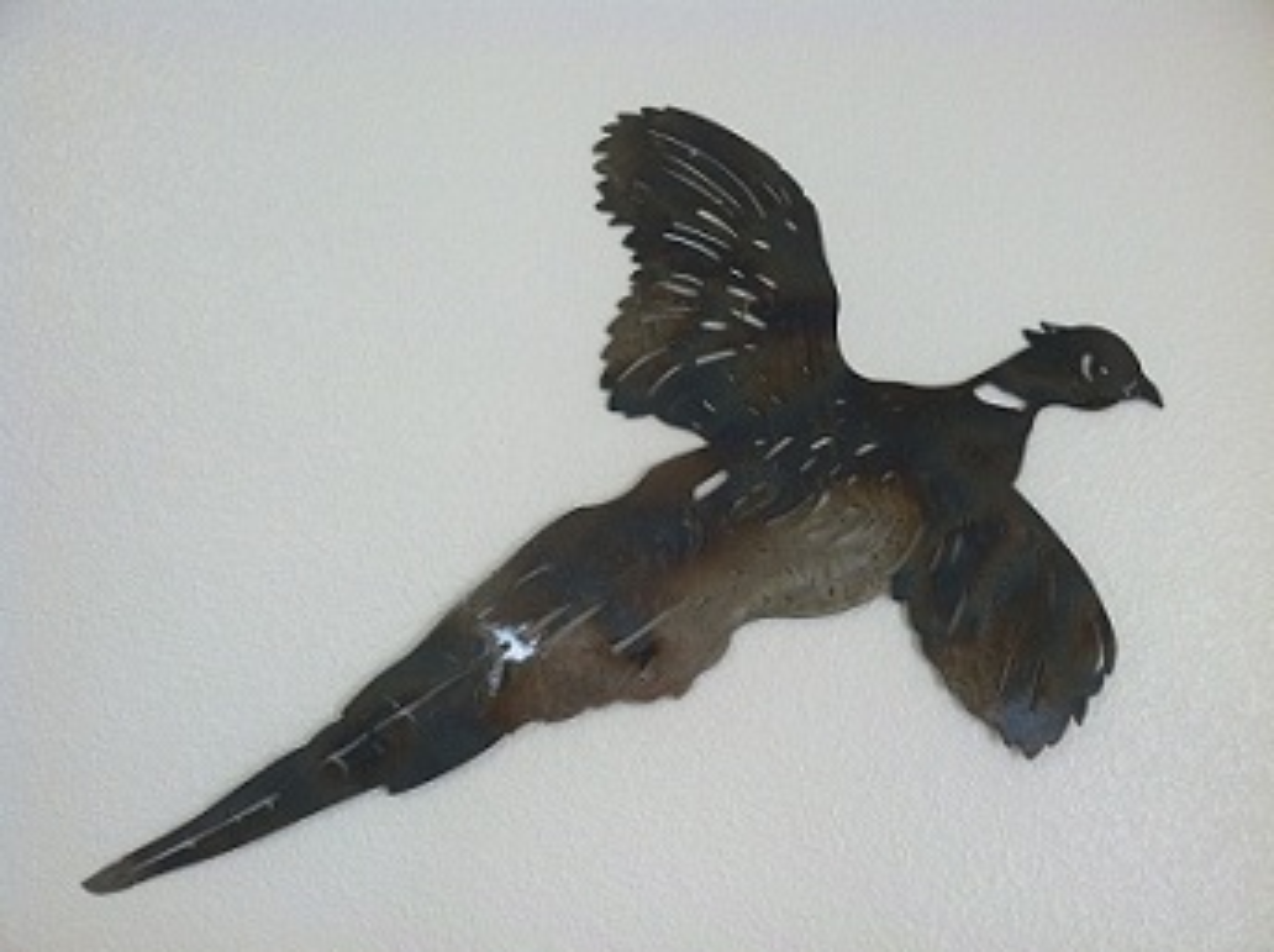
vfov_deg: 40.6
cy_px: 476
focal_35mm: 35
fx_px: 1286
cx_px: 637
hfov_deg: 52.7
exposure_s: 1/40
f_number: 2.8
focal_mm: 3.85
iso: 100
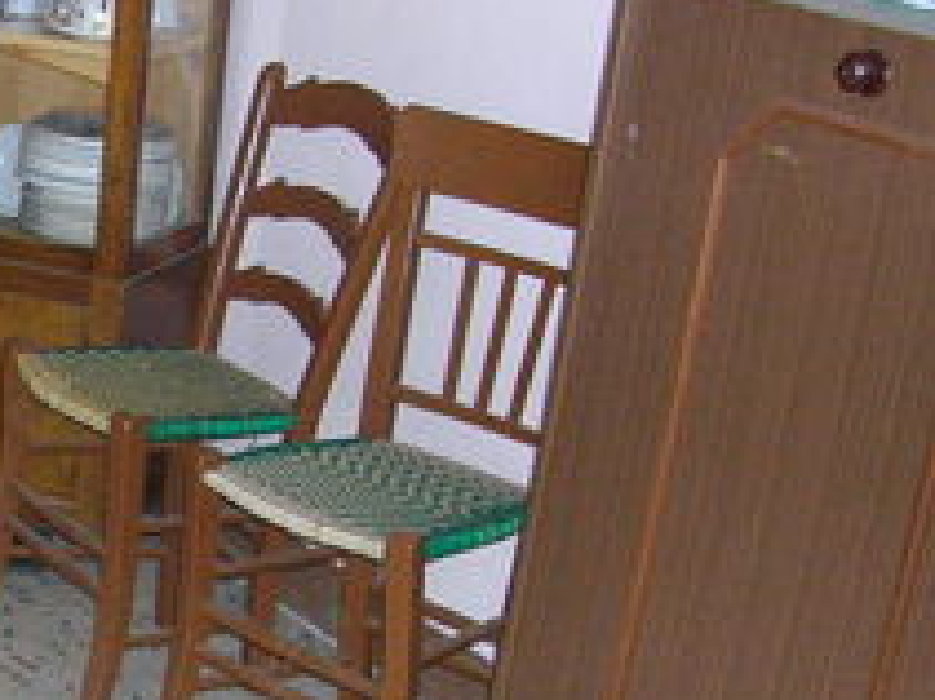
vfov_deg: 16.3
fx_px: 2430
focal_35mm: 90
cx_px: -151
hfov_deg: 20.5
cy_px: 529
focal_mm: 5.8
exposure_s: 1/60.1
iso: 166
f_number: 2.8
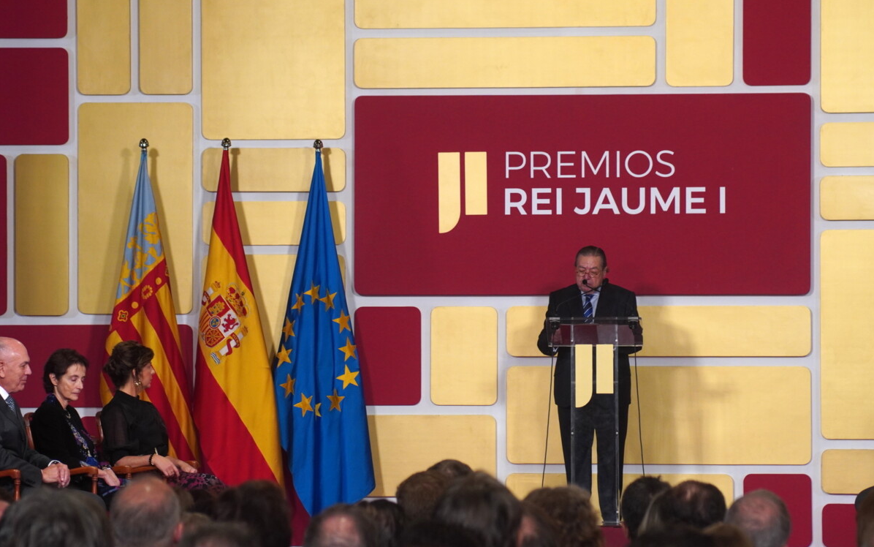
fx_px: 4384
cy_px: 284
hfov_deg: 11.4
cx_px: 436
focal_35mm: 184
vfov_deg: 7.1
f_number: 5.6
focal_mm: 120
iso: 800
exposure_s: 1/200
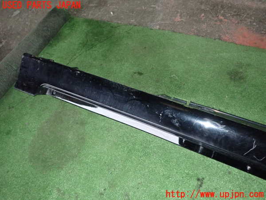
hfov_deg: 60.0
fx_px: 231
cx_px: 133
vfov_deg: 46.8
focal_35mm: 30
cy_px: 100
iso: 800
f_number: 6.3
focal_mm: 5.4
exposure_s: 1/30
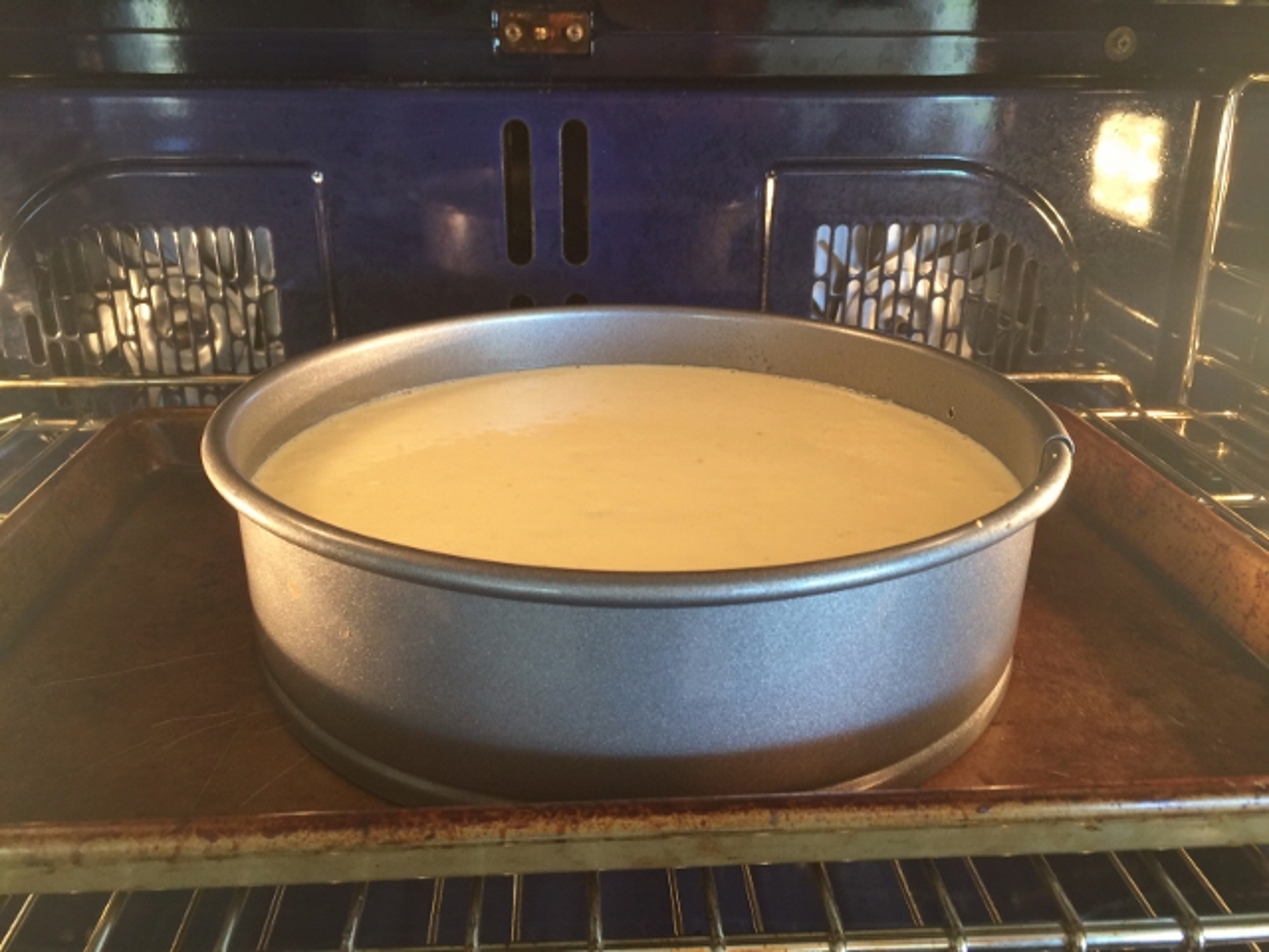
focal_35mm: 29
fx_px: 1063
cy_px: 476
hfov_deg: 61.7
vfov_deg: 48.2
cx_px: 634
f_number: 2.2
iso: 40
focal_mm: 4.15
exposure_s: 1/15
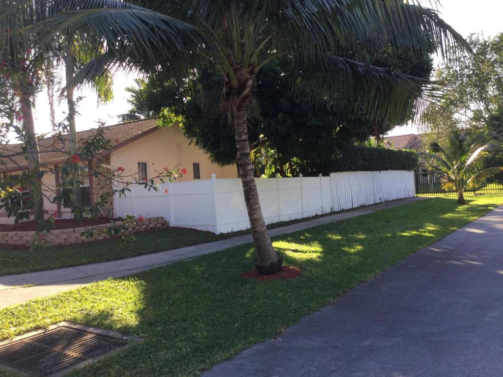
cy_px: 188
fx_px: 450
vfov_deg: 45.4
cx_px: 252
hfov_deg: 58.4
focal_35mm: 31
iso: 25
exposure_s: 1/212
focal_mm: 3.3
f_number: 2.4
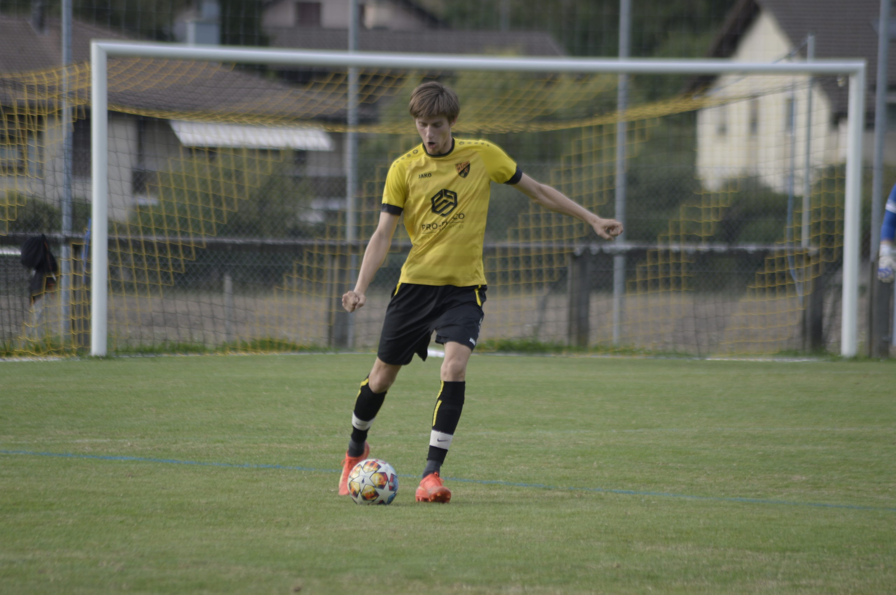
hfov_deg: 6.9
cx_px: 448
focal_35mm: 300
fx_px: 7458
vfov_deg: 4.6
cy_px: 298
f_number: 5.6
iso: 360
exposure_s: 1/640
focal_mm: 300
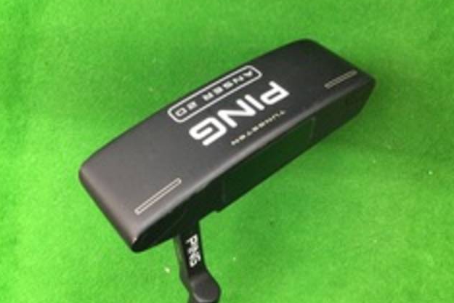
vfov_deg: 40.0
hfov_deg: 57.2
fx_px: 416
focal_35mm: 33
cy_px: 155
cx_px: 230
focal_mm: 3.3
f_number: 2.4
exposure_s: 1/24
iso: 200
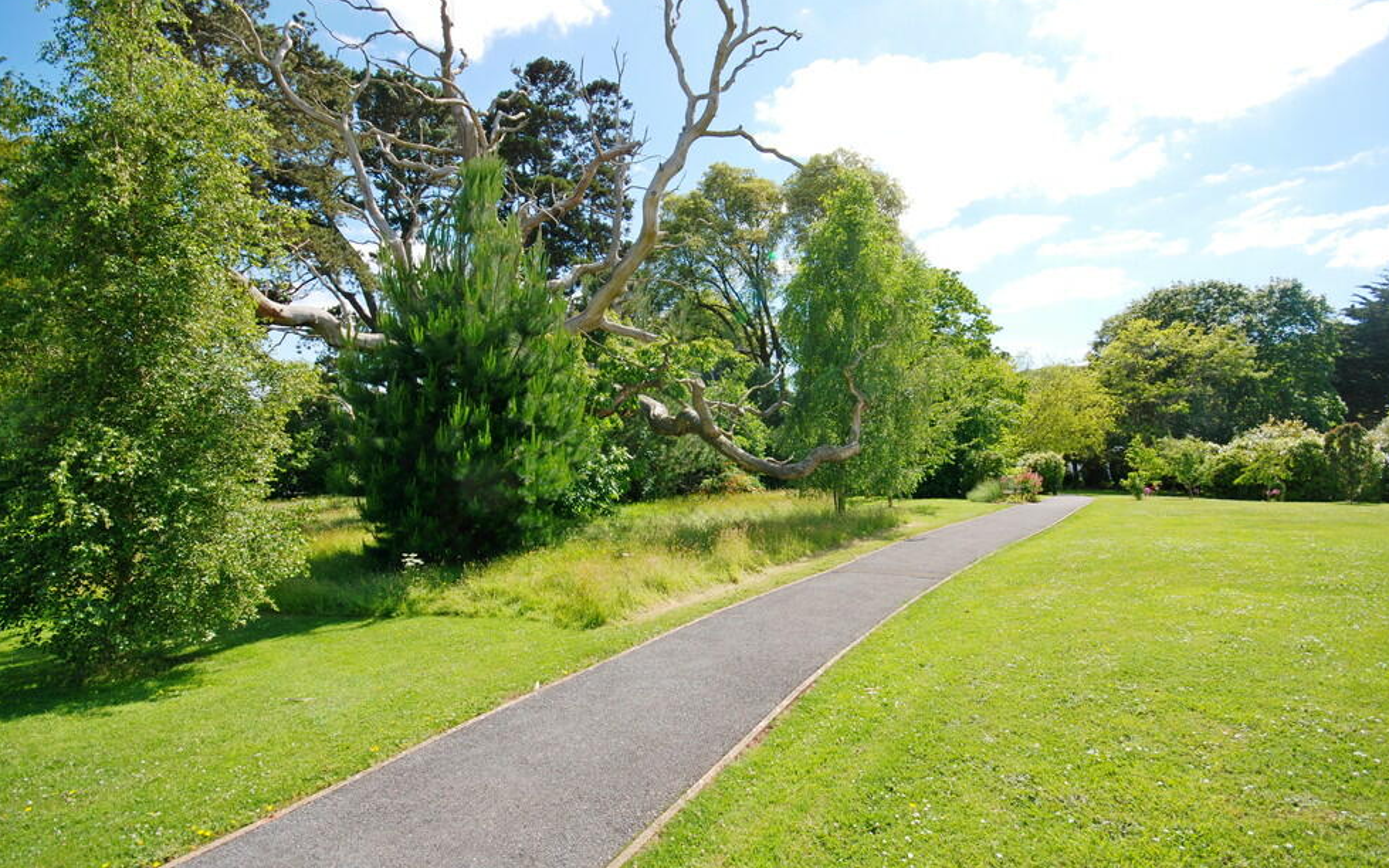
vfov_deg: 71.3
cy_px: 435
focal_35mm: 16
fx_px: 606
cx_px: 678
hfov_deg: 97.8
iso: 100
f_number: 7.1
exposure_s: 1/200
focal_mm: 10
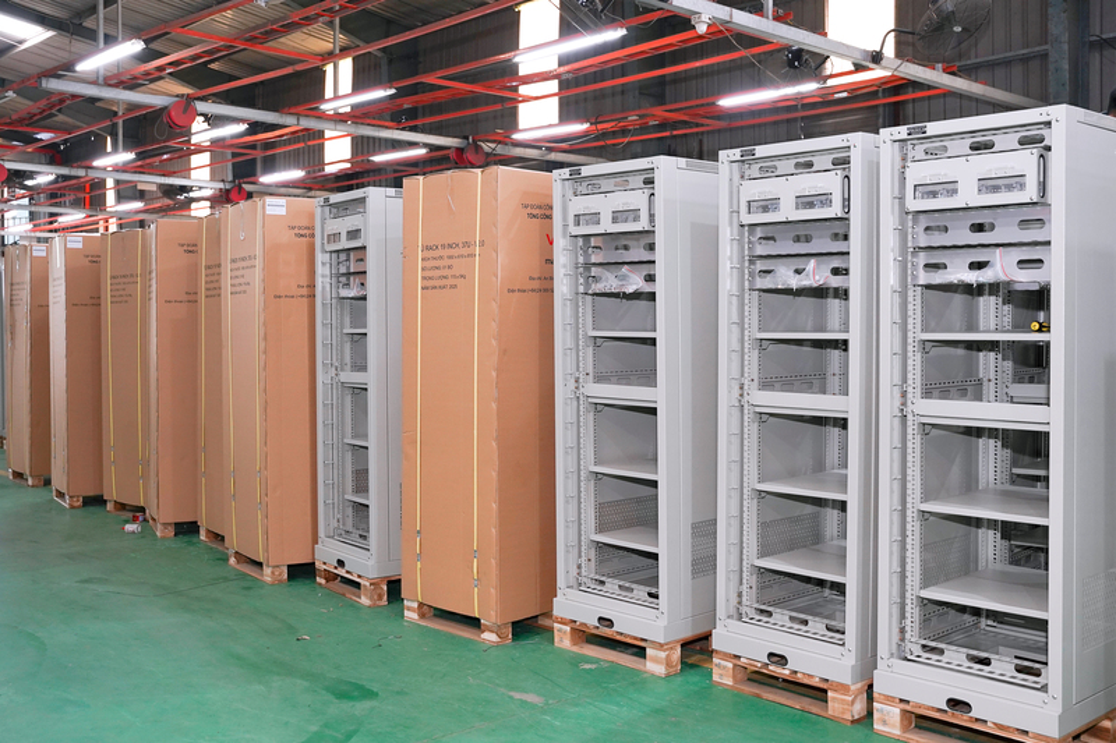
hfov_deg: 55.3
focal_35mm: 34
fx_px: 1066
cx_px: 558
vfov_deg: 38.4
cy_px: 372
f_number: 4.5
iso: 1250
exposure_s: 1/80
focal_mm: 34.4
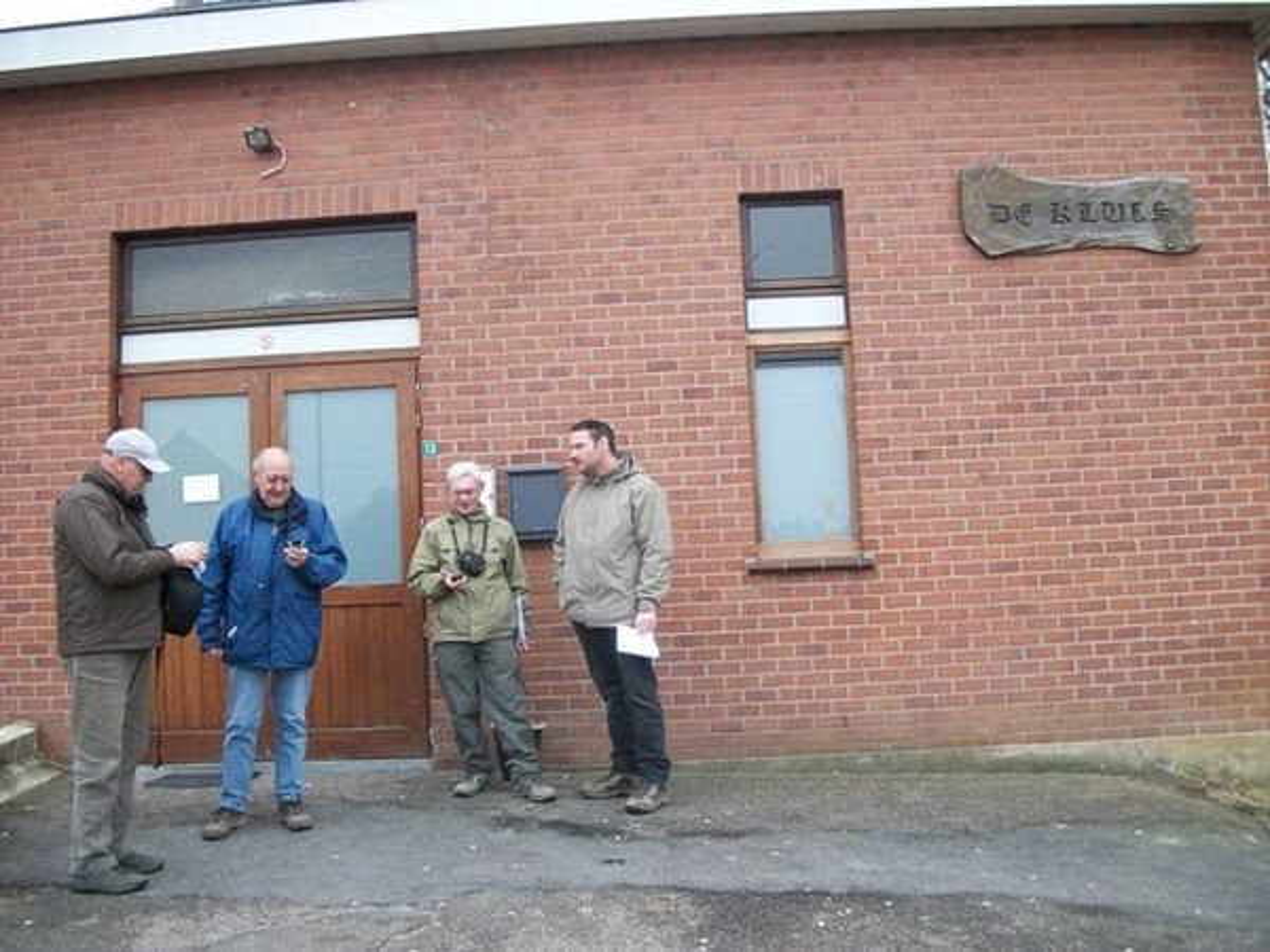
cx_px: 635
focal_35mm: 32
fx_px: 1174
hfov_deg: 56.8
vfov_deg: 44.2
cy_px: 476
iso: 274
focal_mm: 5.7
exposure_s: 1/125
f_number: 2.9
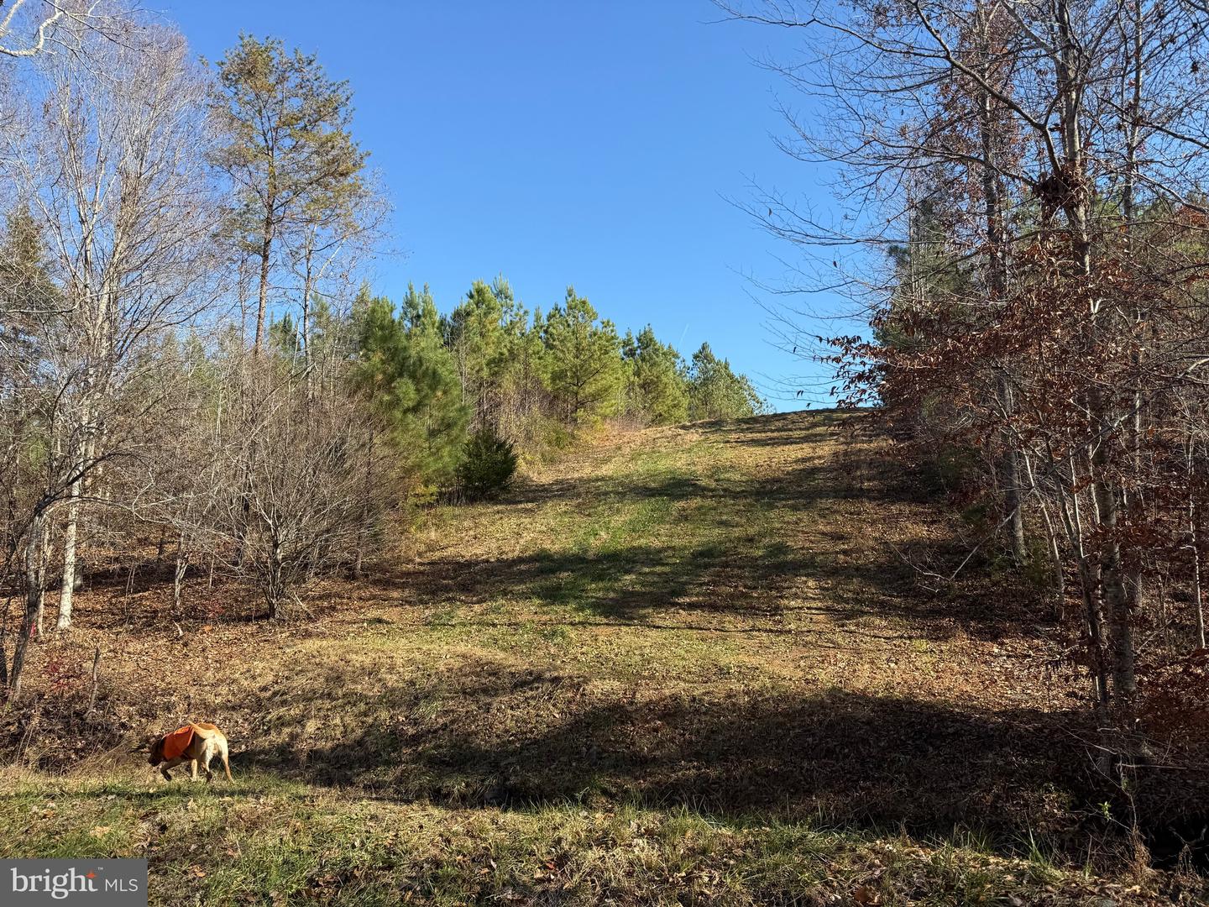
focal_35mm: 24
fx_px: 838
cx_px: 604
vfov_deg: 56.8
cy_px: 454
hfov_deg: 71.6
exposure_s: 1/1949
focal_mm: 6.76
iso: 80
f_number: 1.78
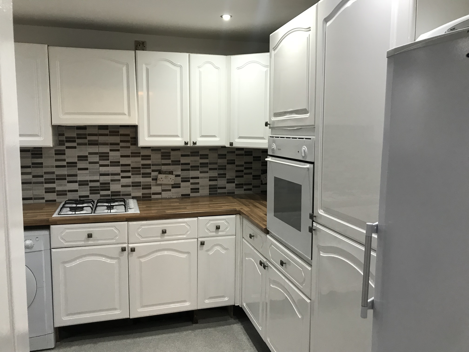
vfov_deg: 49.7
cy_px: 176
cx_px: 234
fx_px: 379
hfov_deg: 63.4
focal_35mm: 28
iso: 32
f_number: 1.8
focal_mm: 3.99
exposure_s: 1/25
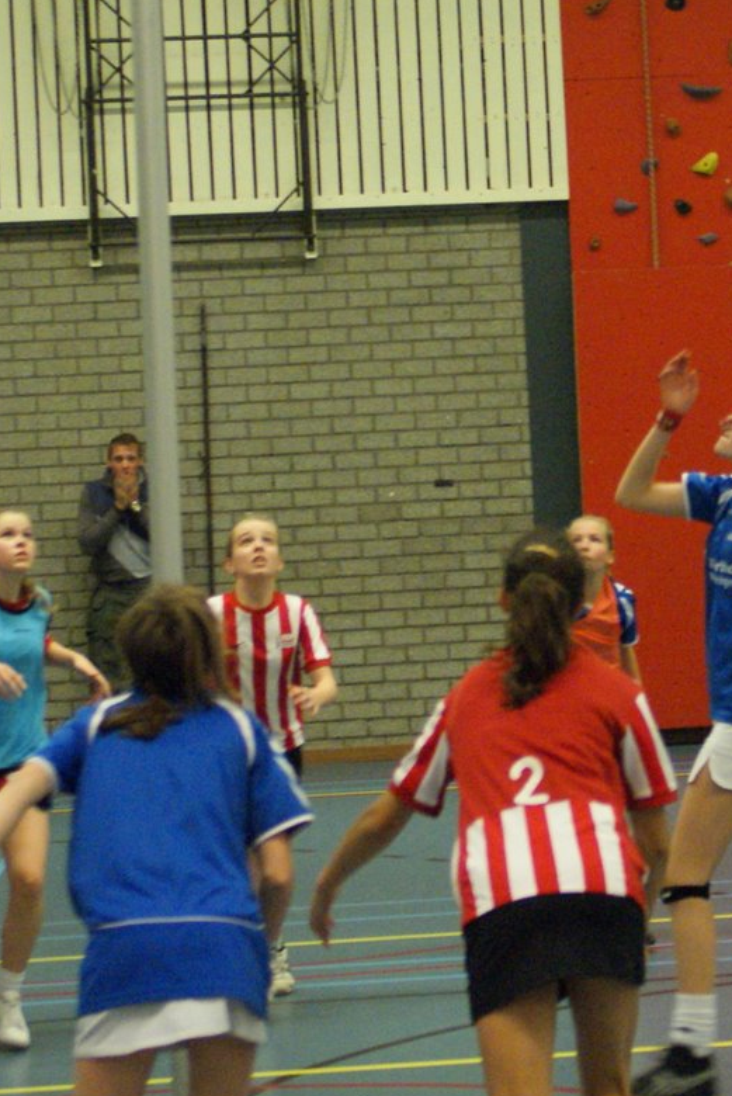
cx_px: 369
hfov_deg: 16.9
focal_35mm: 81
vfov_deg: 24.9
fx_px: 2460
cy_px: 295
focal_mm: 35
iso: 1600
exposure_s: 1/125
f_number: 2.8
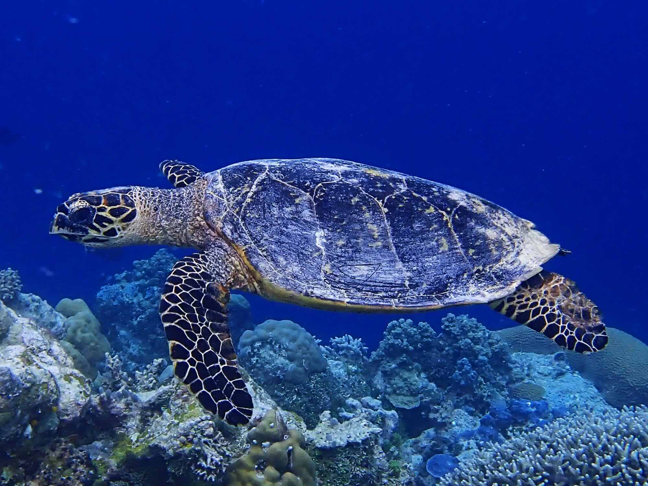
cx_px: 324
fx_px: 468
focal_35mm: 25
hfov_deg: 69.4
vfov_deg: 54.9
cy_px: 243
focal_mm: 4.5
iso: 100
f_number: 2.8
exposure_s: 1/250
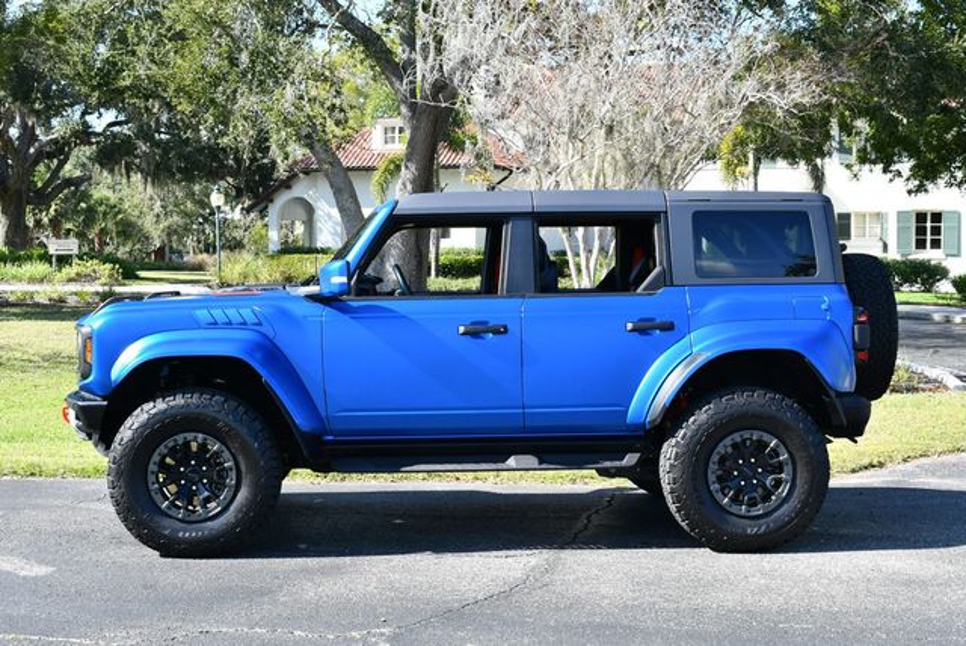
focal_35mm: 56
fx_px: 1504
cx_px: 483
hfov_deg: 35.6
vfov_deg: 24.2
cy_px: 323
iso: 200
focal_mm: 28
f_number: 6.3
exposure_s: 1/250
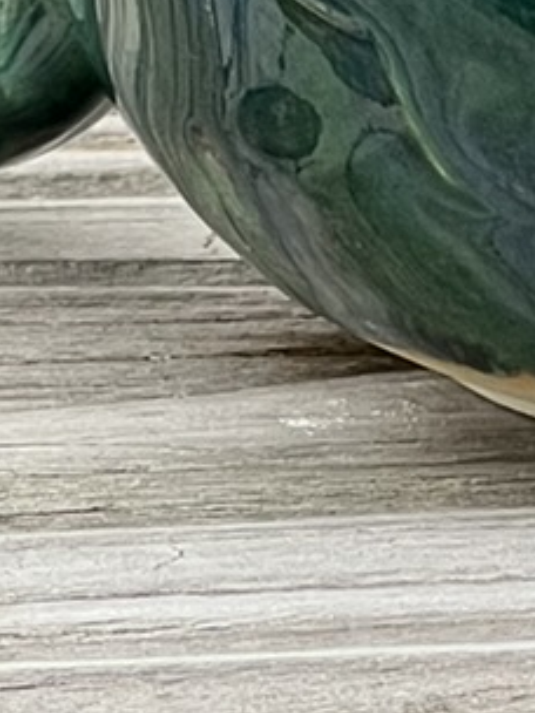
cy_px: -464
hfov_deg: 2.9
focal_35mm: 519
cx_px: 859
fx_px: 10695
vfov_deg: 3.8
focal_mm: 9
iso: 32
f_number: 2.8
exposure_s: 1/99
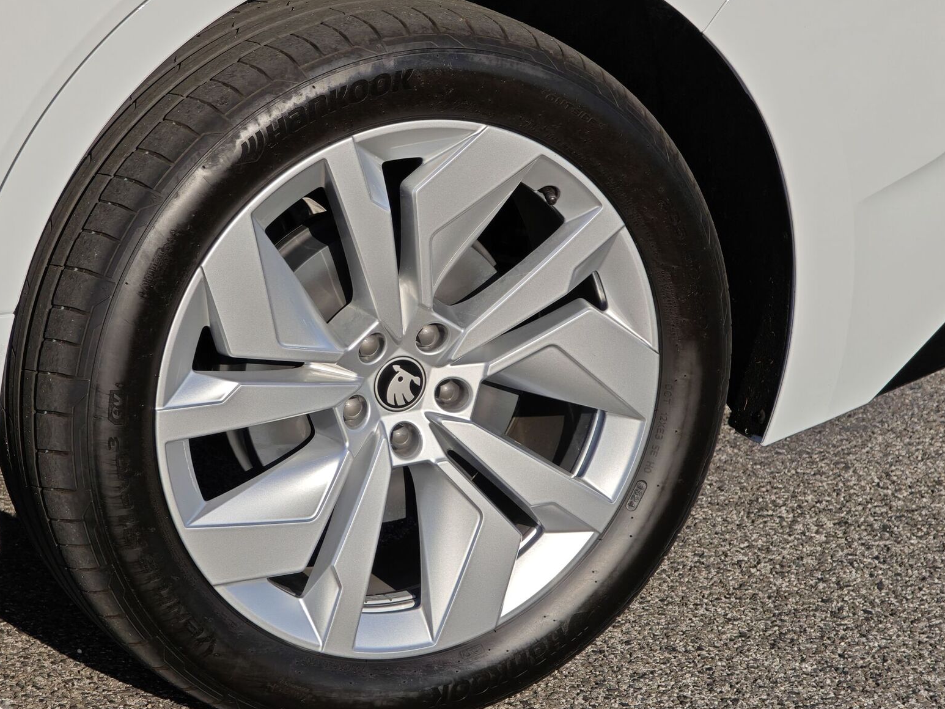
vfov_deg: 10.0
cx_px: 422
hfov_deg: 13.2
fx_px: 4068
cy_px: 319
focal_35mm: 149
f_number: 2.5
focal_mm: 19.4
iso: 50
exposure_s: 1/2644
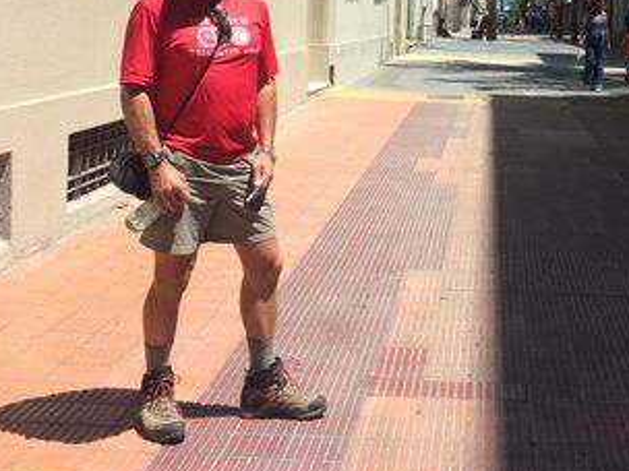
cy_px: 44
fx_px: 1127
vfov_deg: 23.0
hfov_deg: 30.6
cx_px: 483
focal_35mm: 62
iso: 32
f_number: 2.2
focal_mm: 4.15
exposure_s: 1/1466
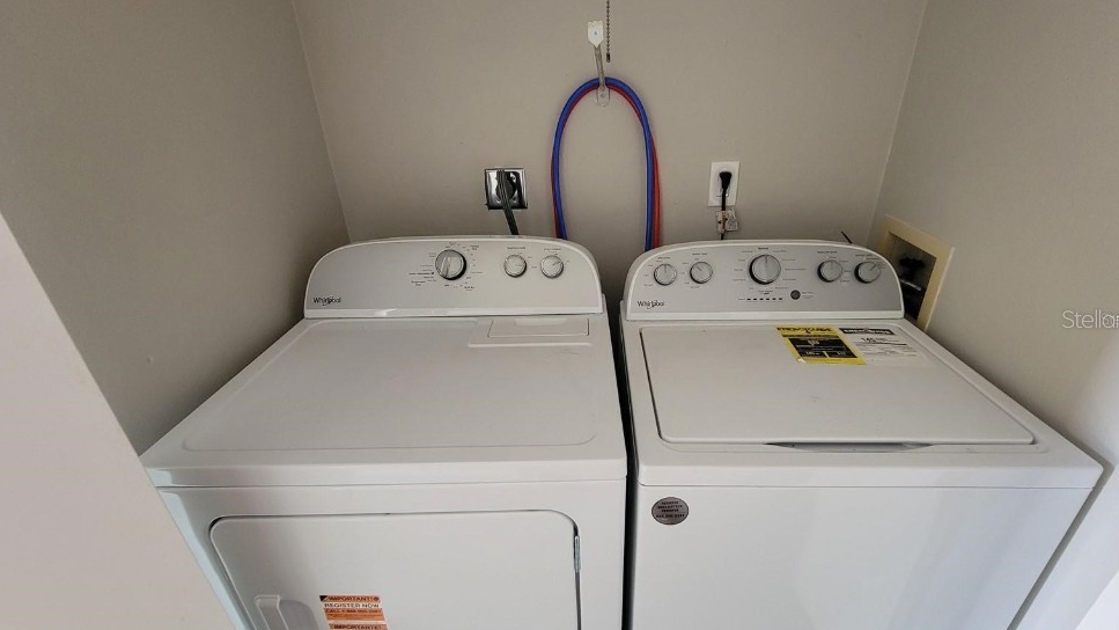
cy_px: 318
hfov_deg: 103.0
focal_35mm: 15
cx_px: 579
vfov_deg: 70.5
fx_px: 445
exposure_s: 1/40
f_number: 2.2
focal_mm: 2.2
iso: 320
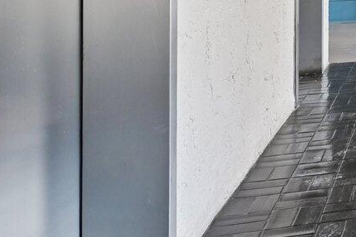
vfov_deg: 16.9
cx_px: 678
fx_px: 751
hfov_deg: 18.9
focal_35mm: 76
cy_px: -71
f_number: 8
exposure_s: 1/25
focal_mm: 16
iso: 100
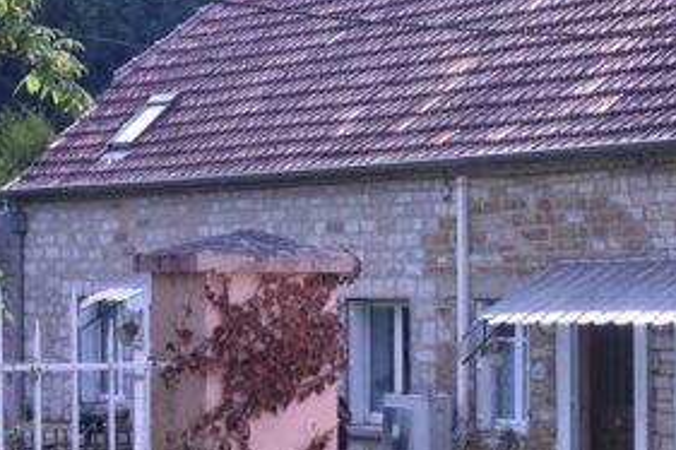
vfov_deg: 9.8
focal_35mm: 140
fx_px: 2627
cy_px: 366
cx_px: 589
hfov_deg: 14.5
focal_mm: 38
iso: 1400
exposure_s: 1/8000
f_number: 4.5
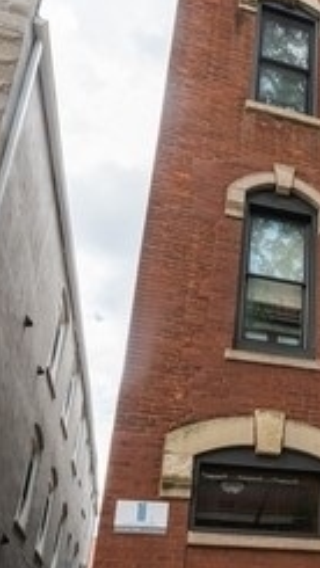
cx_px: 364
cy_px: 392
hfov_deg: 26.4
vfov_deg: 48.3
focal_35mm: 41
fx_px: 618
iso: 320
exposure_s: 1/200
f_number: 8
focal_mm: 16
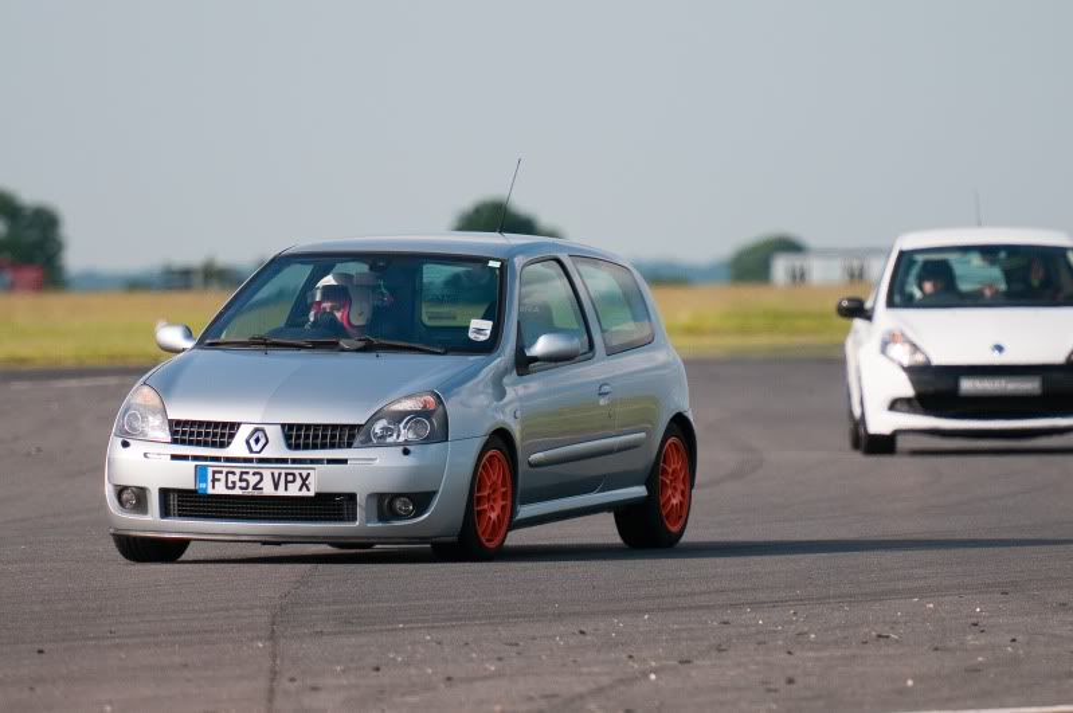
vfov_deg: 2.7
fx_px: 15185
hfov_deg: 4.0
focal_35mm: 510
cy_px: 356
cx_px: 536
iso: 400
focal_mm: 340
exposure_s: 1/2500
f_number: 4.8
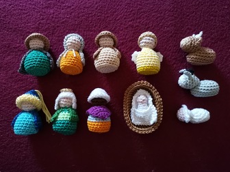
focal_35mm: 27
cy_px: 84
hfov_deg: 65.3
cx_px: 114
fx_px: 179
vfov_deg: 51.3
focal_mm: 4.75
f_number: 1.8
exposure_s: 1/25
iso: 1600
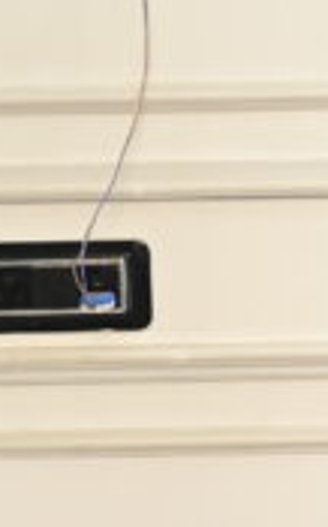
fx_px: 2853
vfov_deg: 10.5
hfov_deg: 6.5
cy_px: 450
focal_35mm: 199
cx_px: 448
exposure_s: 1/125
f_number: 6.3
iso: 250
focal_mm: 38
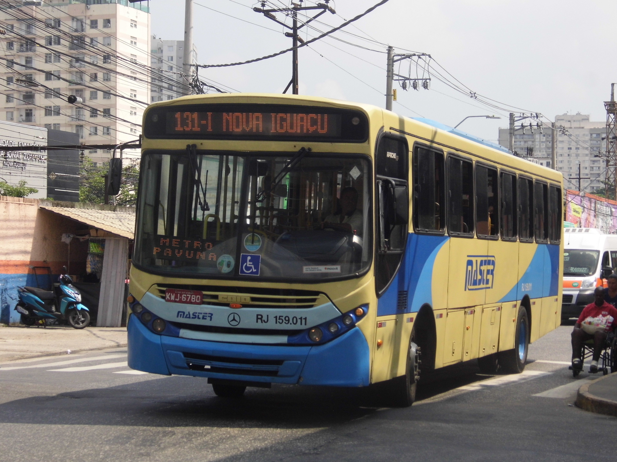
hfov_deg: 24.1
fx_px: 1444
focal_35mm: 81
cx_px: 308
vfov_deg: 18.2
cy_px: 231
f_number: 4.2
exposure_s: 1/800
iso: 100
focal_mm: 14.6
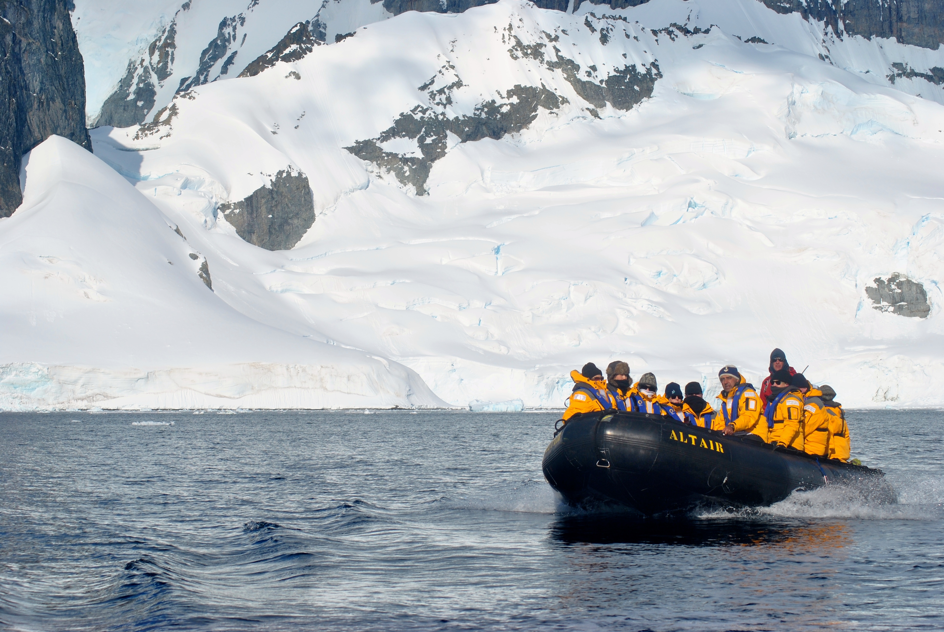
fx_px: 2757
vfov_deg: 13.1
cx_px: 472
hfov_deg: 19.4
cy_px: 316
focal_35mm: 105
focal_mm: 70
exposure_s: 1/500
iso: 100
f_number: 11
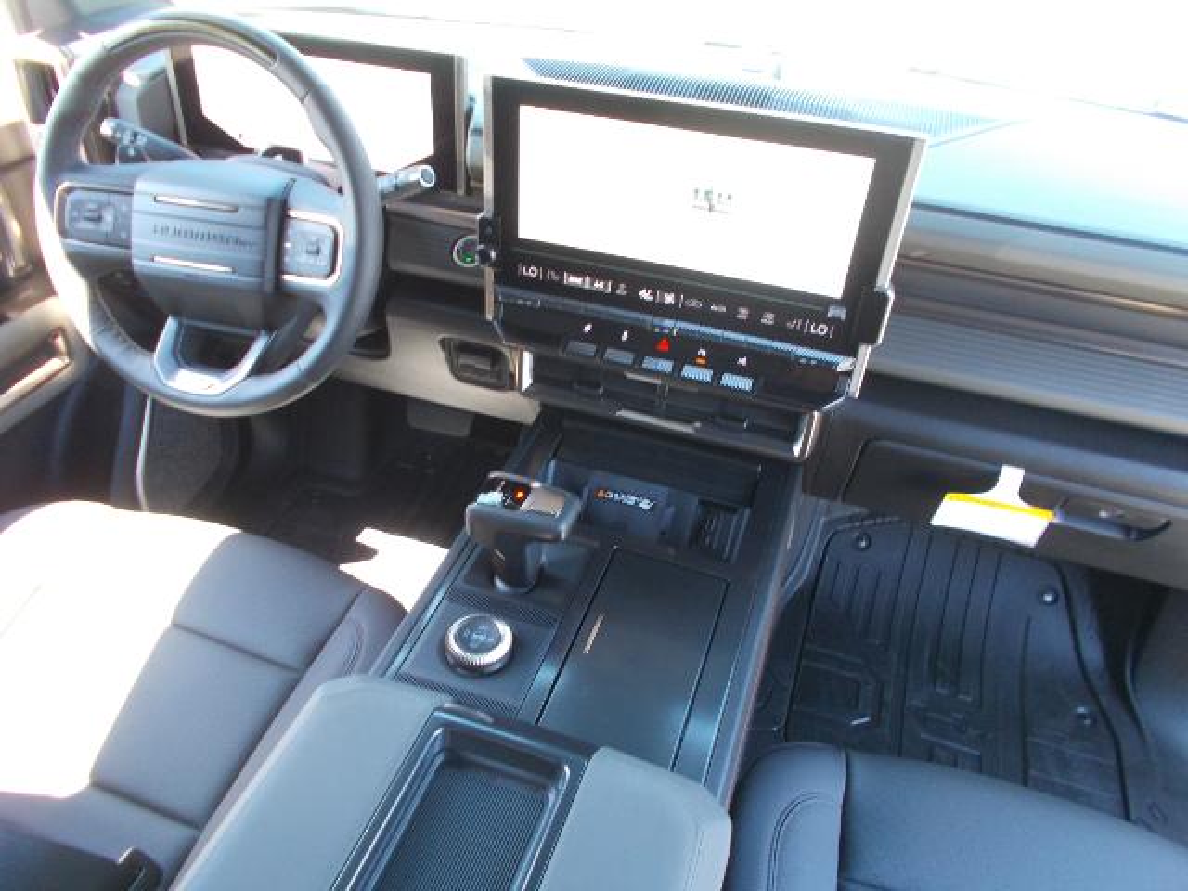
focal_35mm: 26
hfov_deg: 67.3
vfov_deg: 53.1
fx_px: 892
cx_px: 594
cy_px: 446
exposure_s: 1/25
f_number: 3.2
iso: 200
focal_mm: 4.6
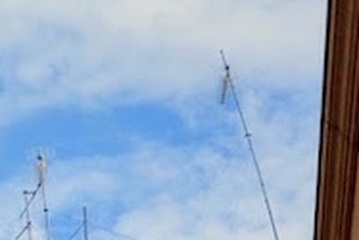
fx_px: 1746
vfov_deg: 7.9
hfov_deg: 10.8
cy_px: 160
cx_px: -344
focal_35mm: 175
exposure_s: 1/750
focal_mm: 27
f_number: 14
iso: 800
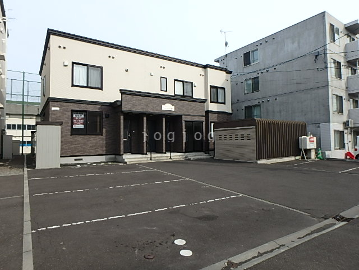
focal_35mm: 21
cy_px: 135
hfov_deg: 79.0
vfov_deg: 63.4
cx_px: 180
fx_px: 218
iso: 125
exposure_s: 1/640
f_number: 3.5
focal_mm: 3.7
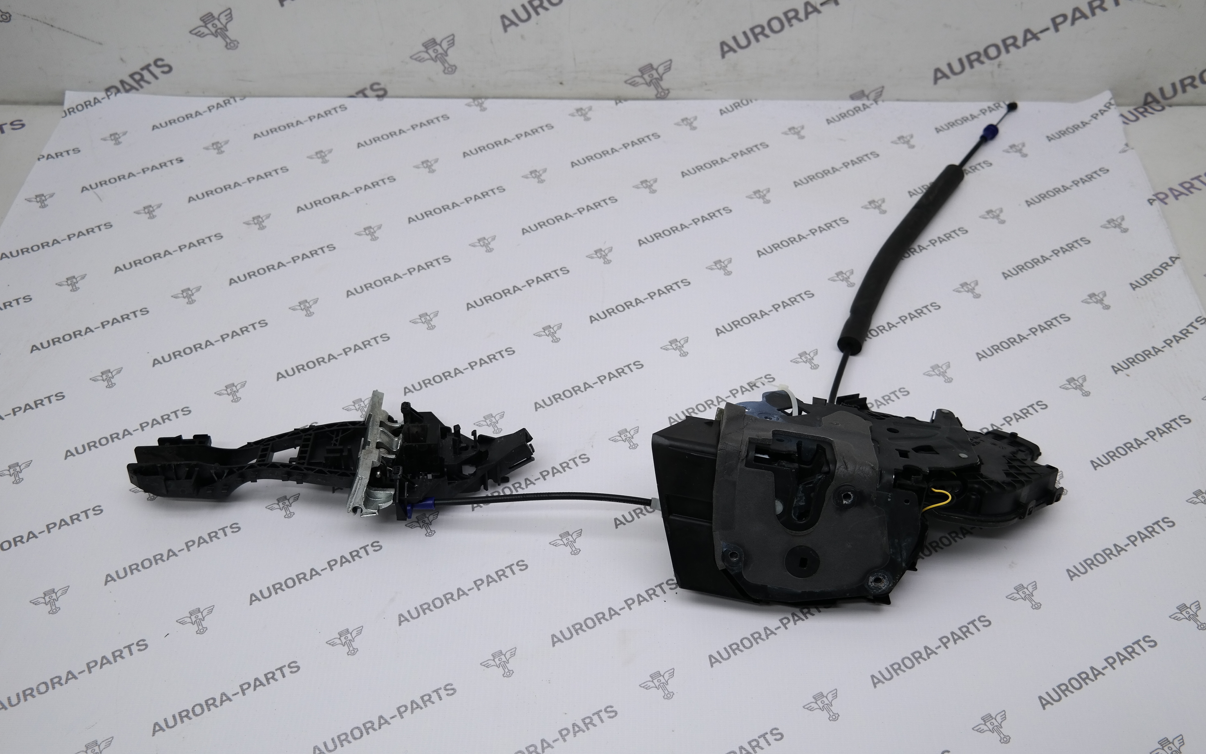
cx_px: 599
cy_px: 372
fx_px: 1216
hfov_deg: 52.8
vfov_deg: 34.4
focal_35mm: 37
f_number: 4
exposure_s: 1/100
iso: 100
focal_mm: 24
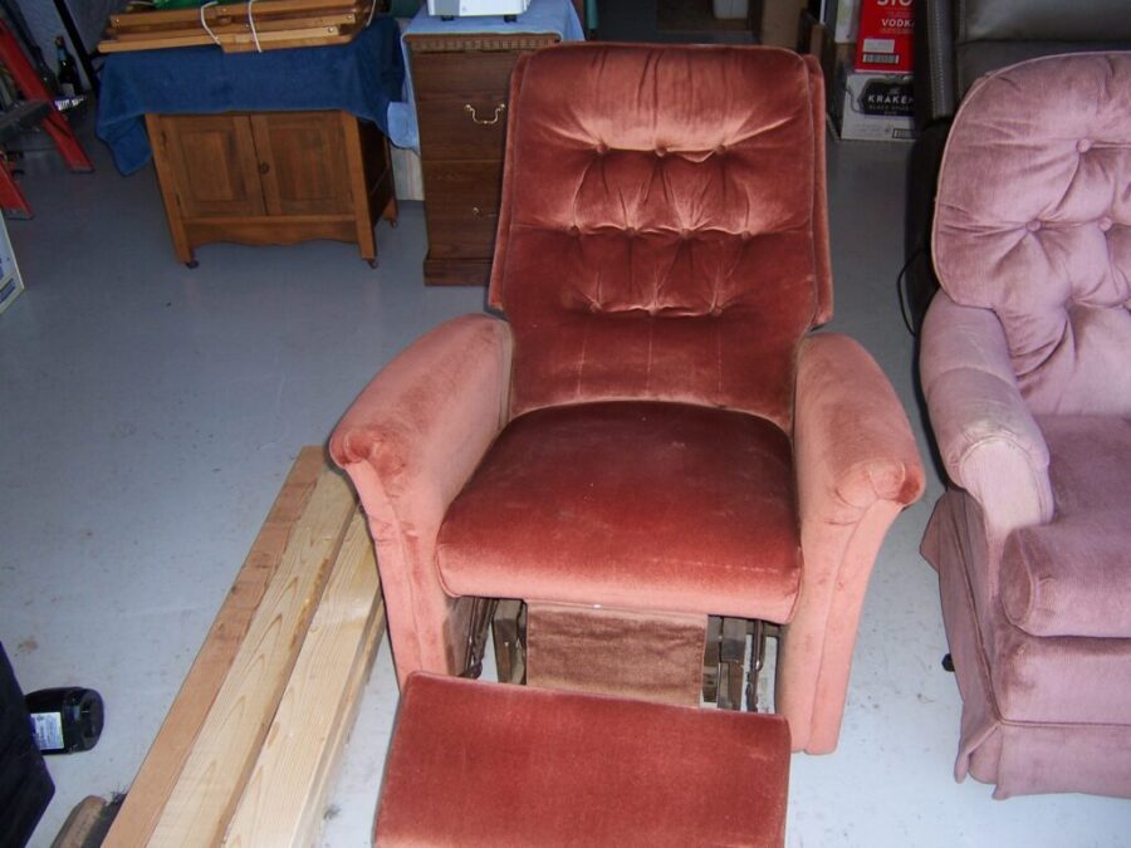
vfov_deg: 42.9
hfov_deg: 55.4
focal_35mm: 33
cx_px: 566
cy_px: 424
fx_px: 1078
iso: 80
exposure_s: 1/60
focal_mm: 5.5
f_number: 2.8
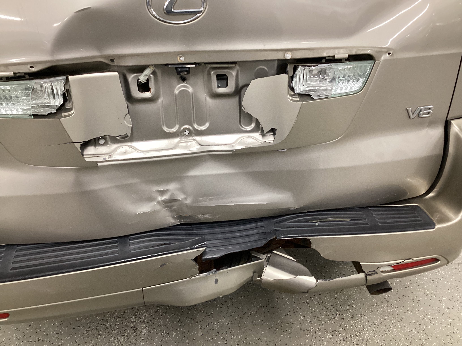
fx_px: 414
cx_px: 231
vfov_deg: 45.4
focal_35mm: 31
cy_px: 173
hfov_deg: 58.4
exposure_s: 1/40
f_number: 2.4
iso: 320
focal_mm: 3.3
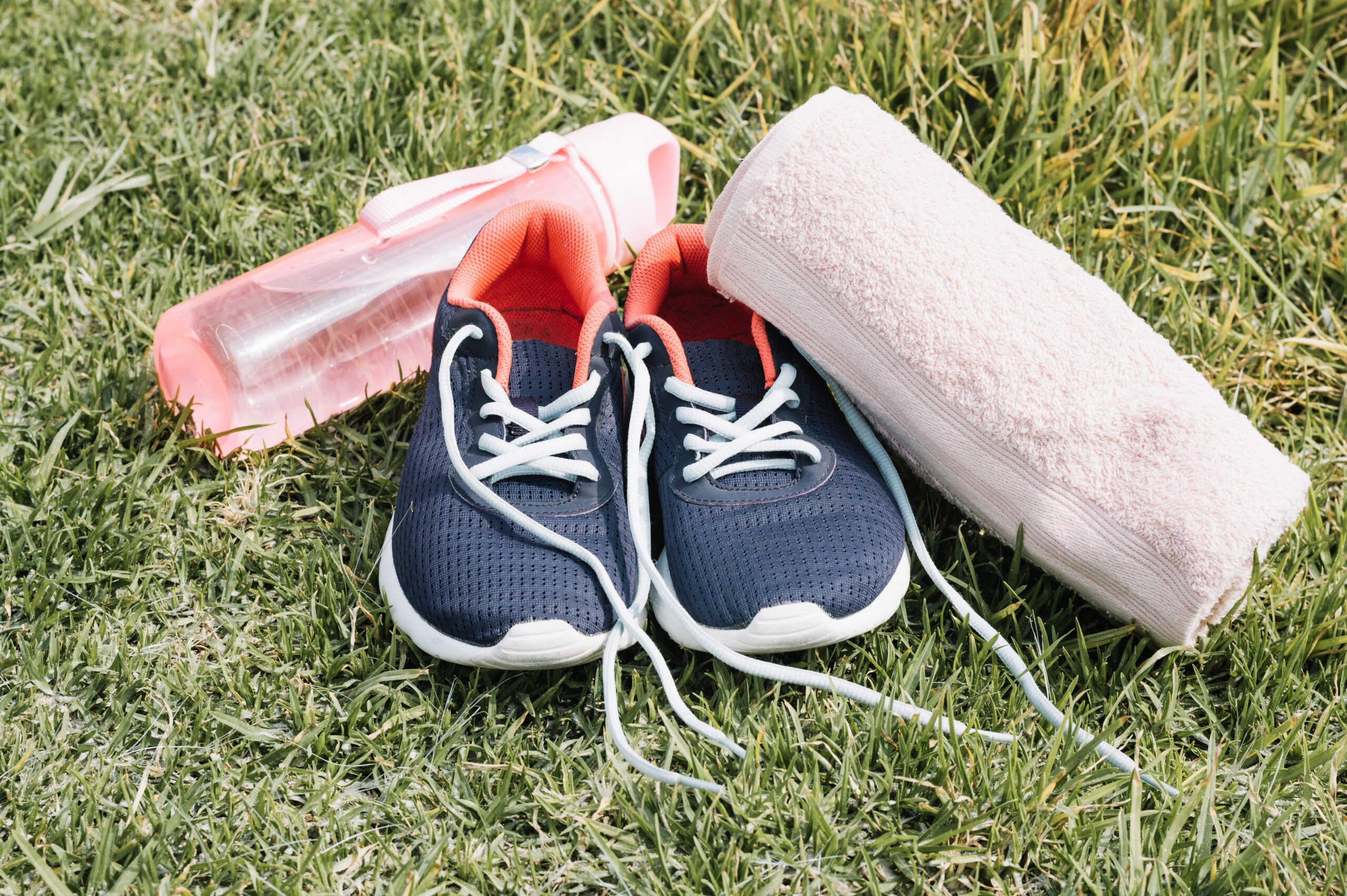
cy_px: 448
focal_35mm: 75
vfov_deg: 18.1
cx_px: 674
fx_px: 2804
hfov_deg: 27.0
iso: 100
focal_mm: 50
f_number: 7.1
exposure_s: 1/320
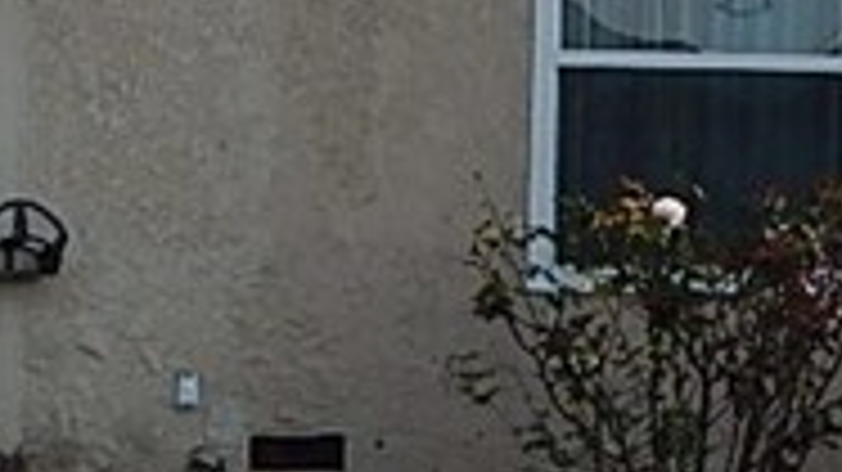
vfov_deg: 9.2
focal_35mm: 131
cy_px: 283
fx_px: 2924
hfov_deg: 15.0
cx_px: -486
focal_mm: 4
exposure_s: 1/400
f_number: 6
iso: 125
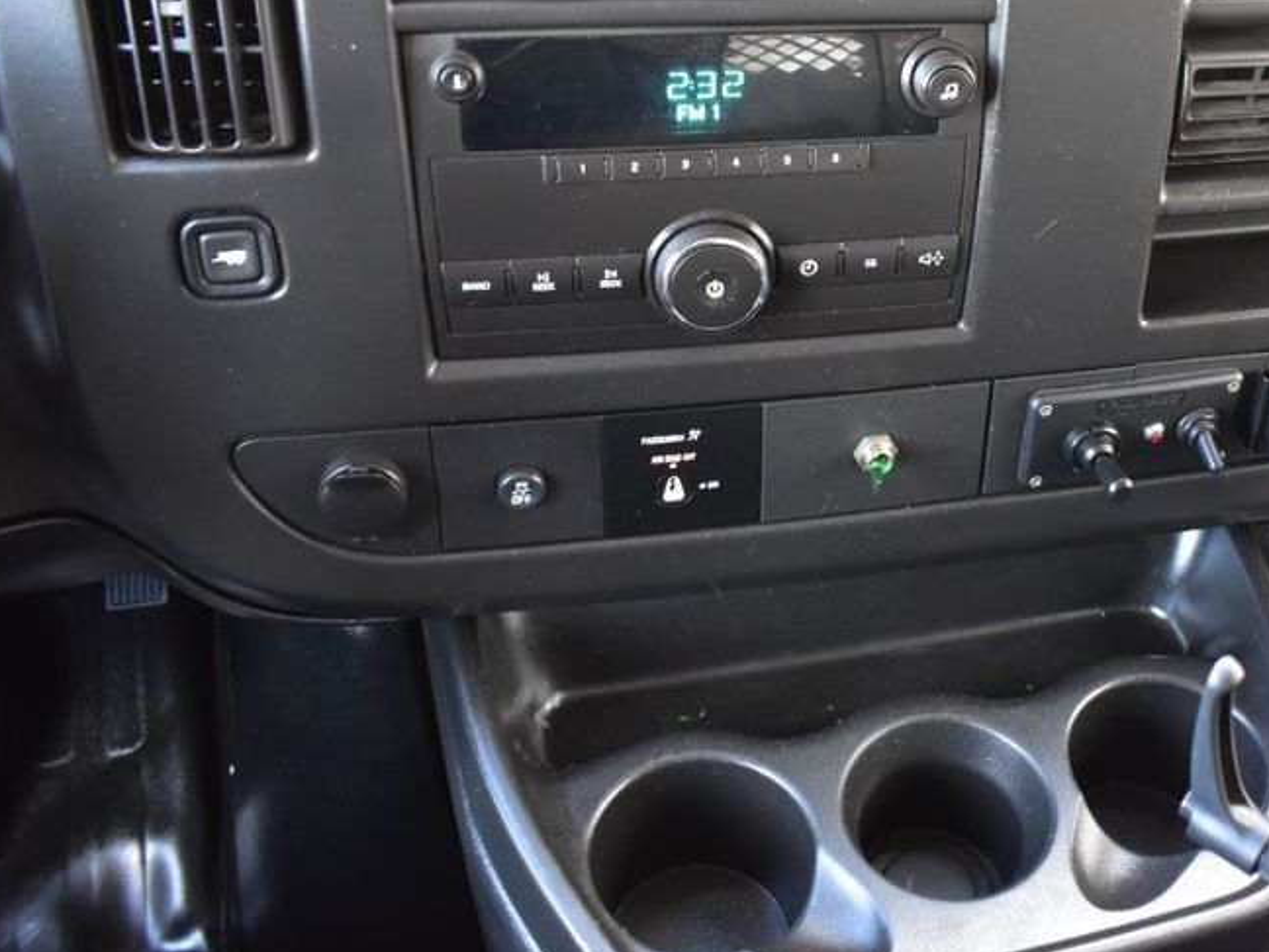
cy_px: 347
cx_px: 979
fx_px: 1503
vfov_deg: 34.9
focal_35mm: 41
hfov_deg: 44.0
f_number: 5
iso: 1600
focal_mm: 18
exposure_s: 1/15
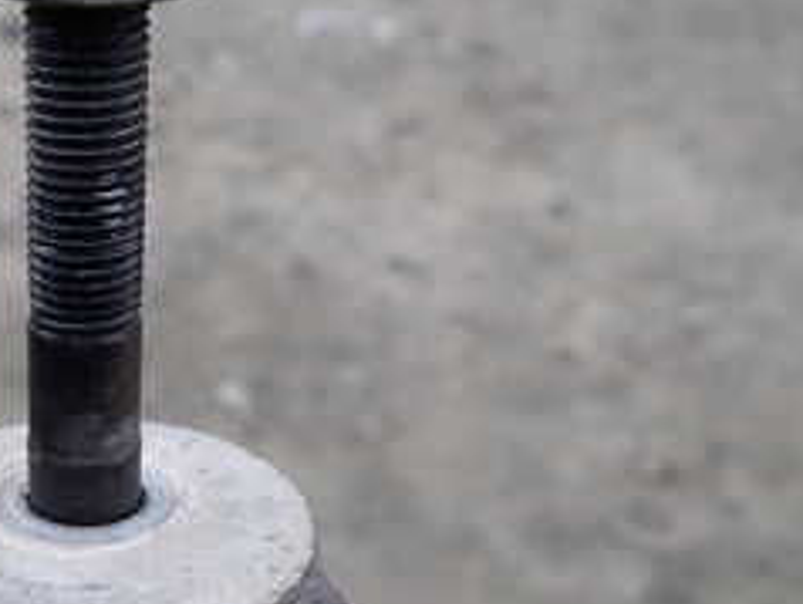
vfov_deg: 23.1
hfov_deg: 29.6
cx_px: 98
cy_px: 445
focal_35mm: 63
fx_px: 1463
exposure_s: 1/80
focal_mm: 4.5
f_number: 2
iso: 100
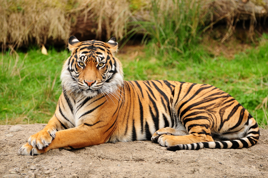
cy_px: 89
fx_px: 2008
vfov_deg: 5.1
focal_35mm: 270
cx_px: 134
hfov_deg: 7.6
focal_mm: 180
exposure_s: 1/160
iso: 320
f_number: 5
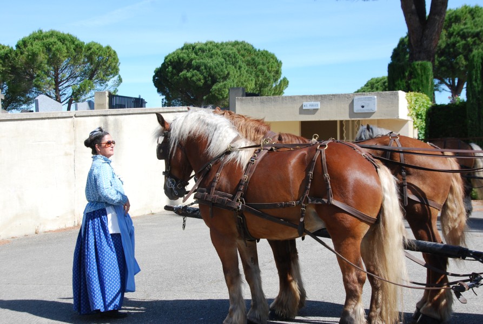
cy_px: 162
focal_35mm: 60
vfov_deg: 22.7
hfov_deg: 33.3
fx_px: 807
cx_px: 242
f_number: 10
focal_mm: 40
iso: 400
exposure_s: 1/400
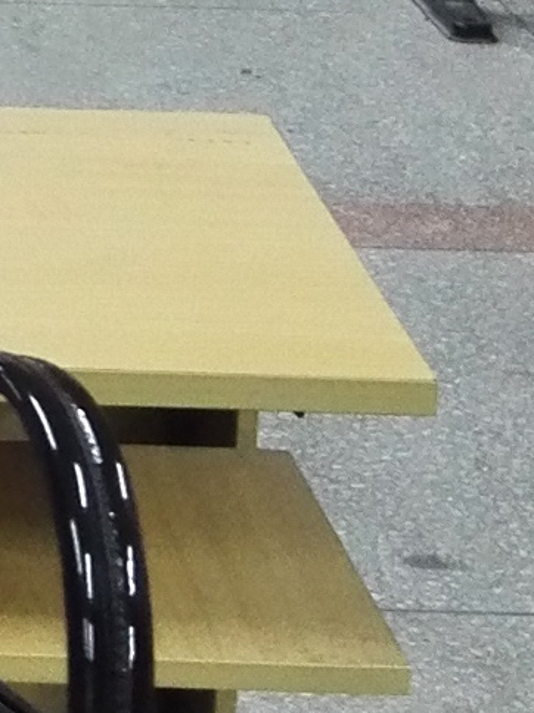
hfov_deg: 7.0
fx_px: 4033
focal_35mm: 196
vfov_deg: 9.8
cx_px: -934
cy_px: -332
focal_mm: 3.8
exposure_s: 1/33.4
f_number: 2
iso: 320
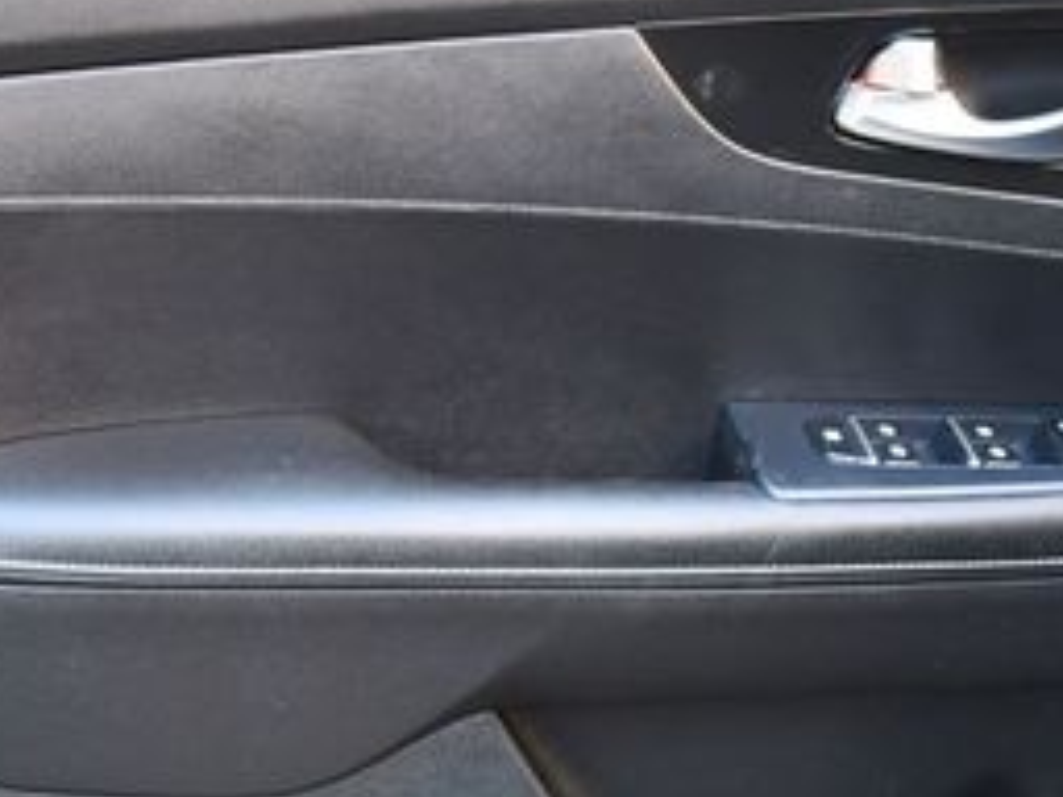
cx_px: 768
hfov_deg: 20.3
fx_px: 2948
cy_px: 490
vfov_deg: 15.4
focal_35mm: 96
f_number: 4
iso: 1000
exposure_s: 1/125
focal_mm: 27
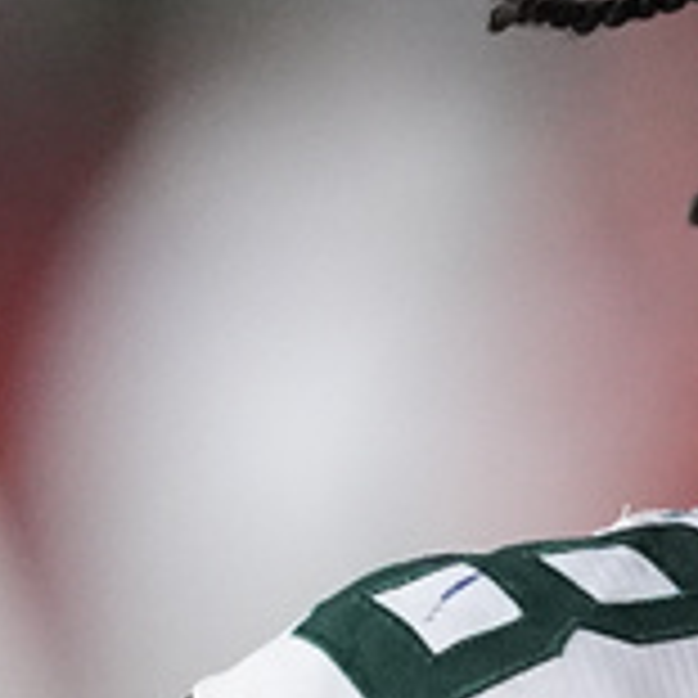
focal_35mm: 3372
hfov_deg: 0.5
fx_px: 76926
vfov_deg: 0.5
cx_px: 1522
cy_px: 943
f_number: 4
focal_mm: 600
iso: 5000
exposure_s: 1/2000
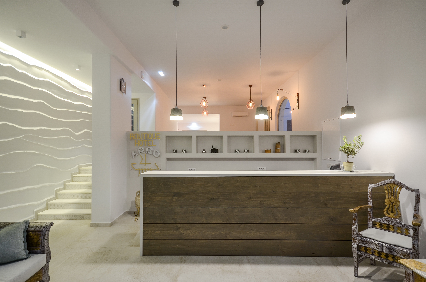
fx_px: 204
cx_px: 213
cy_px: 141
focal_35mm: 17
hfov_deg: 92.6
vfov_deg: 69.4
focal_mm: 11.5
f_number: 5.6
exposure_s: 1/1.25
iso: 100
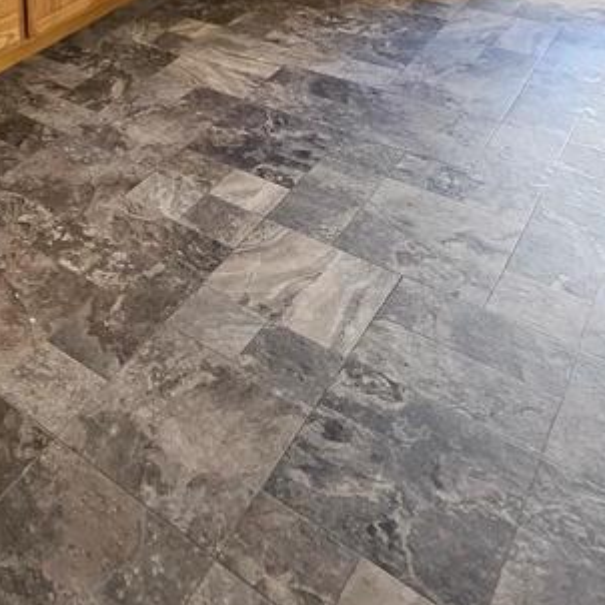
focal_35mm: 39
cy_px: -112
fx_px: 771
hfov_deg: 36.8
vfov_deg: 34.6
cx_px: -44
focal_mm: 1.74
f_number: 2.2
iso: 400
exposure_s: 1/60
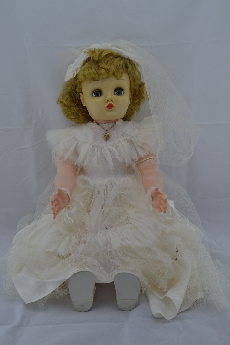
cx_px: 115
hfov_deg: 29.9
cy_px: 172
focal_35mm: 45
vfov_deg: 43.6
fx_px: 431
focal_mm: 30
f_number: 8
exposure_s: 1/100
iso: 400
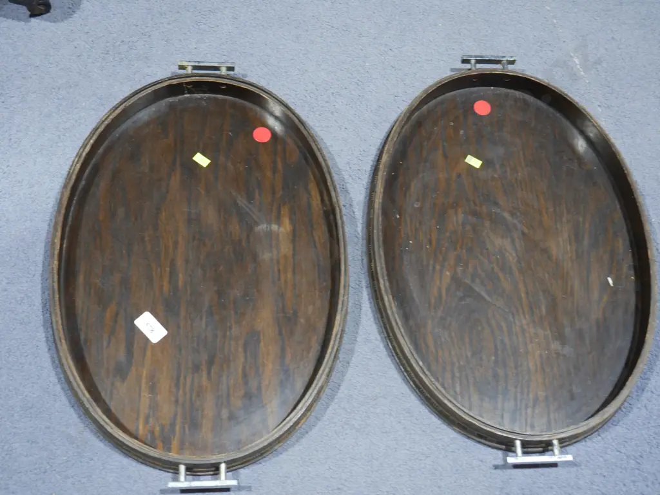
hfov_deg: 36.8
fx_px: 992
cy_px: 248
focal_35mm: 52
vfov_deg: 28.1
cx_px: 330
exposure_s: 1/60
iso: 1250
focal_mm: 26
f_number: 5.3
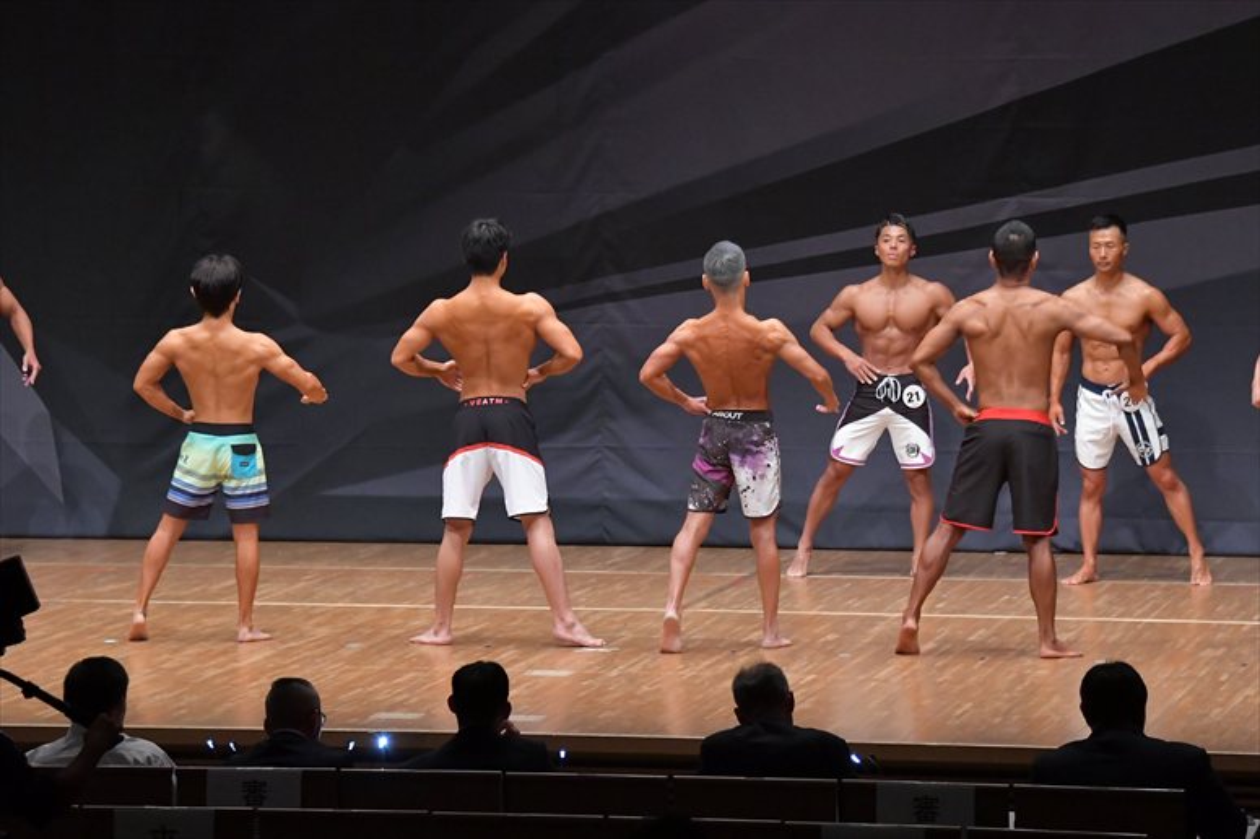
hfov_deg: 12.2
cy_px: 420
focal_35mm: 168
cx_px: 630
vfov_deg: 8.2
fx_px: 5877
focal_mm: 112
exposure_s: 1/400
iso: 6400
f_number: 5.6
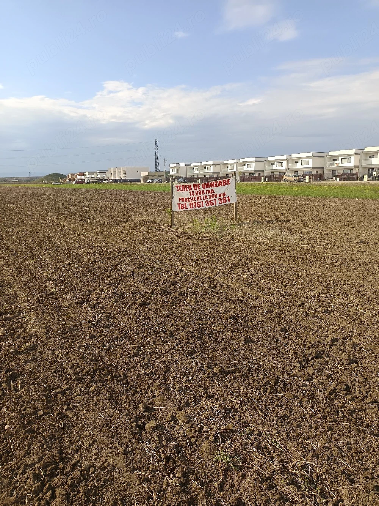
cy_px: 253
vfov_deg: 71.6
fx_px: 350
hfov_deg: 56.8
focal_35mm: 24
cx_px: 190
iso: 50
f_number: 1.7
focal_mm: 5.31
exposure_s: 1/435
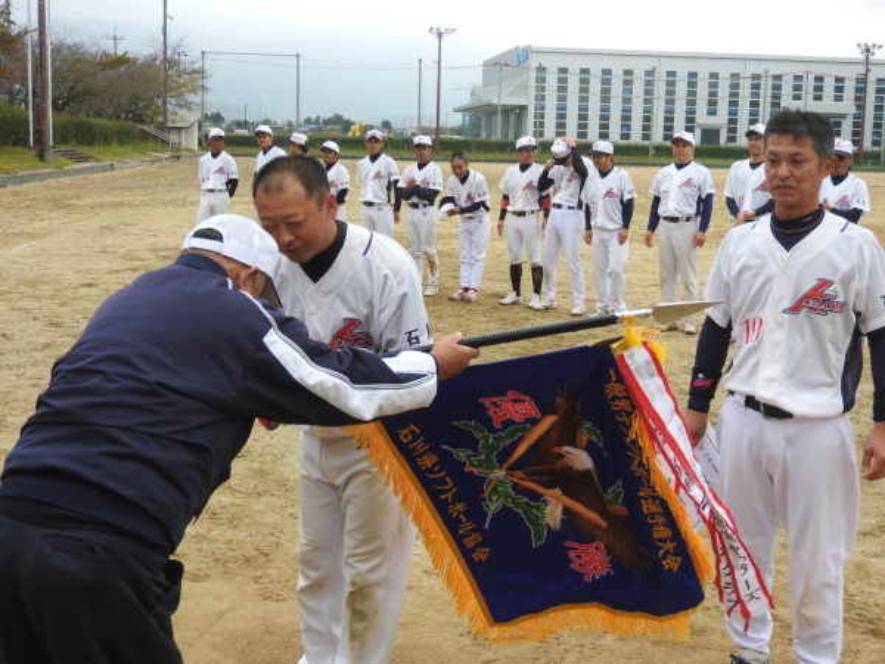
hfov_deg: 38.2
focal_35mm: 50
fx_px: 1278
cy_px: 332
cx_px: 442
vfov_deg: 29.1
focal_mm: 9
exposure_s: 1/200
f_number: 4
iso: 100
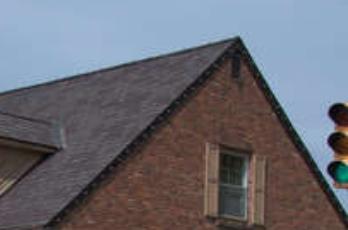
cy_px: 433
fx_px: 1542
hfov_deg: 12.0
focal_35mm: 160
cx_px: -242
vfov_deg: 8.2
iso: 200
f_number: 7.1
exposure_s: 1/320
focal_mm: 27
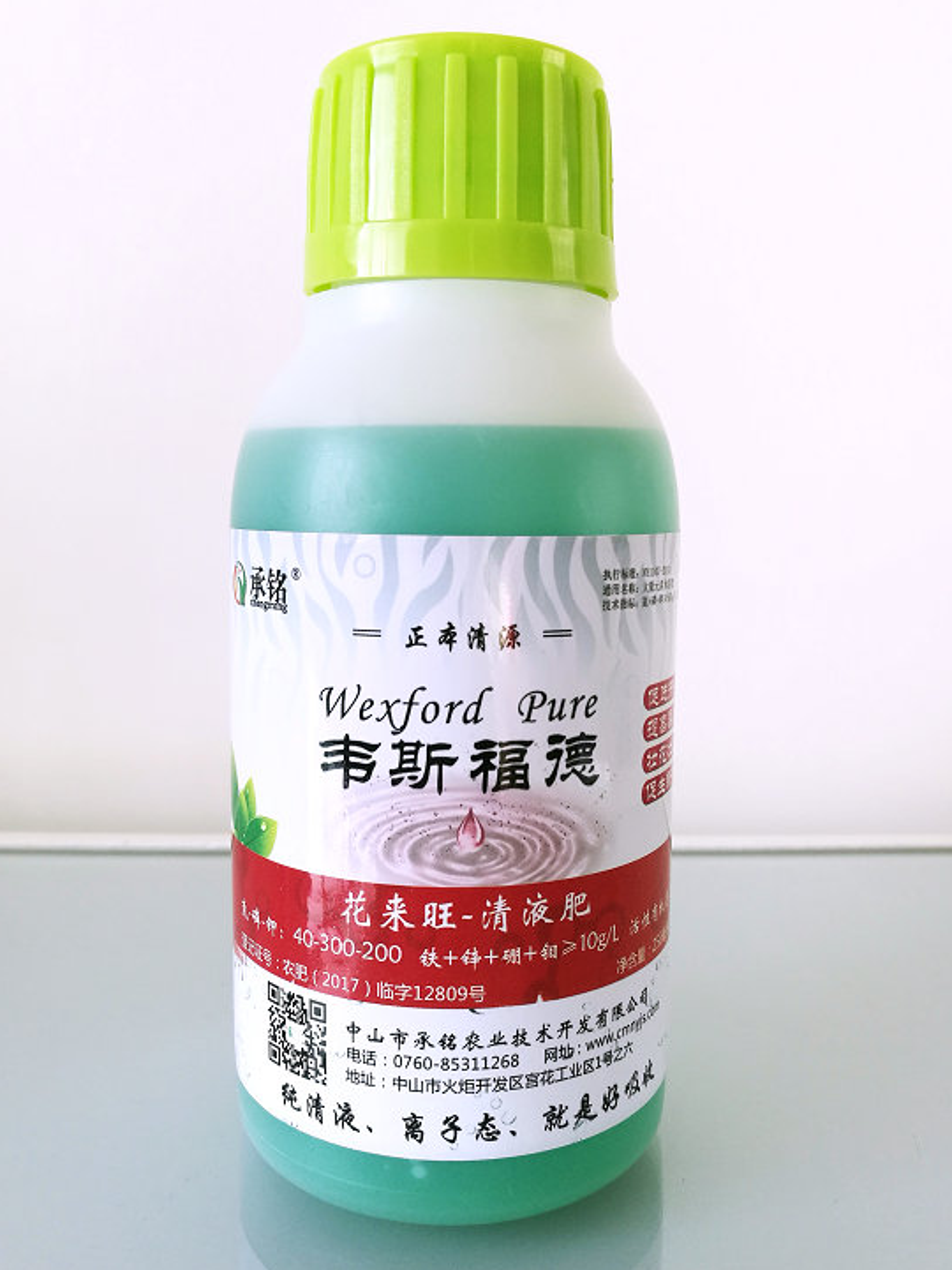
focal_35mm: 30
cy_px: 600
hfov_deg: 46.8
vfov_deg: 59.9
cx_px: 453
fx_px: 1100
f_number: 2.2
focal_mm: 4.5
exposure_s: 1/60
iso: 125
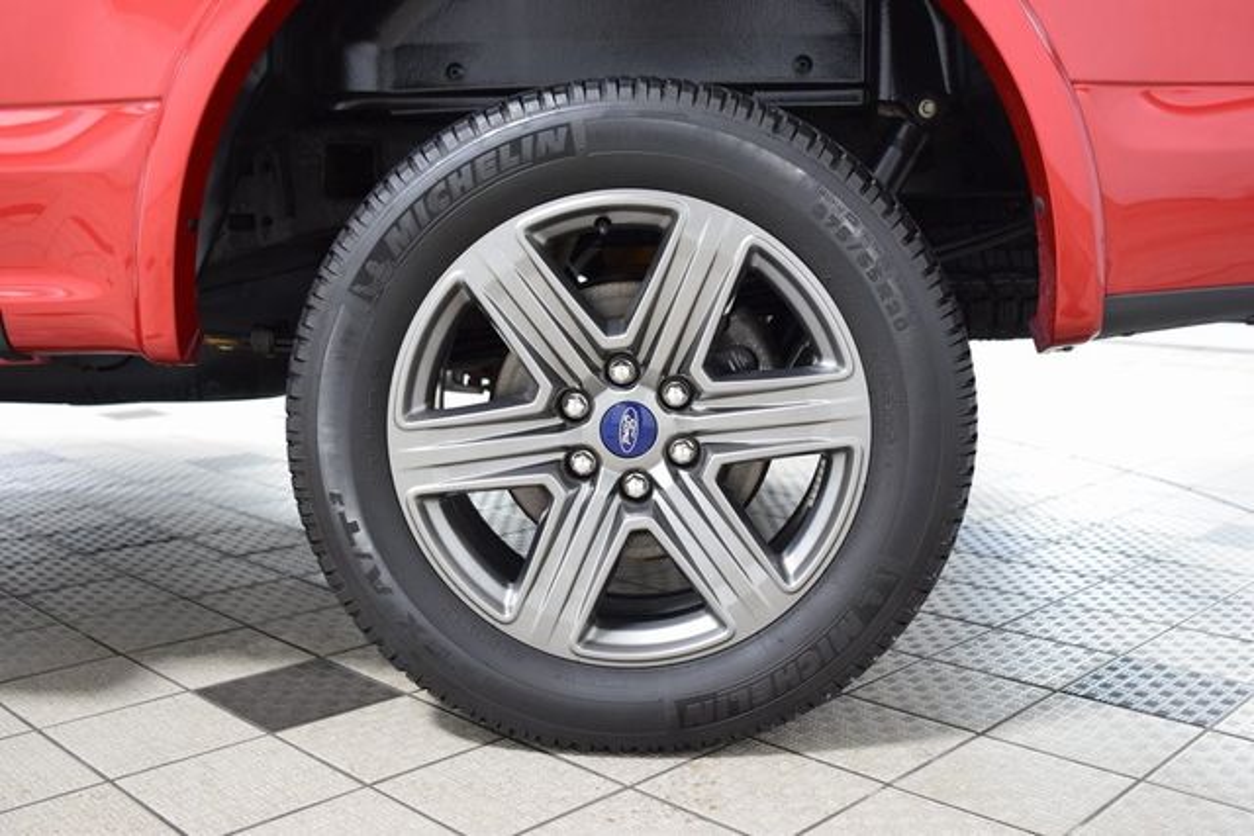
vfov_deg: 36.9
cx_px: 627
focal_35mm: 36
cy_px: 418
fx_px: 1254
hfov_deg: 53.1
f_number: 2.8
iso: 1600
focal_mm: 24
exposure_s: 1/40
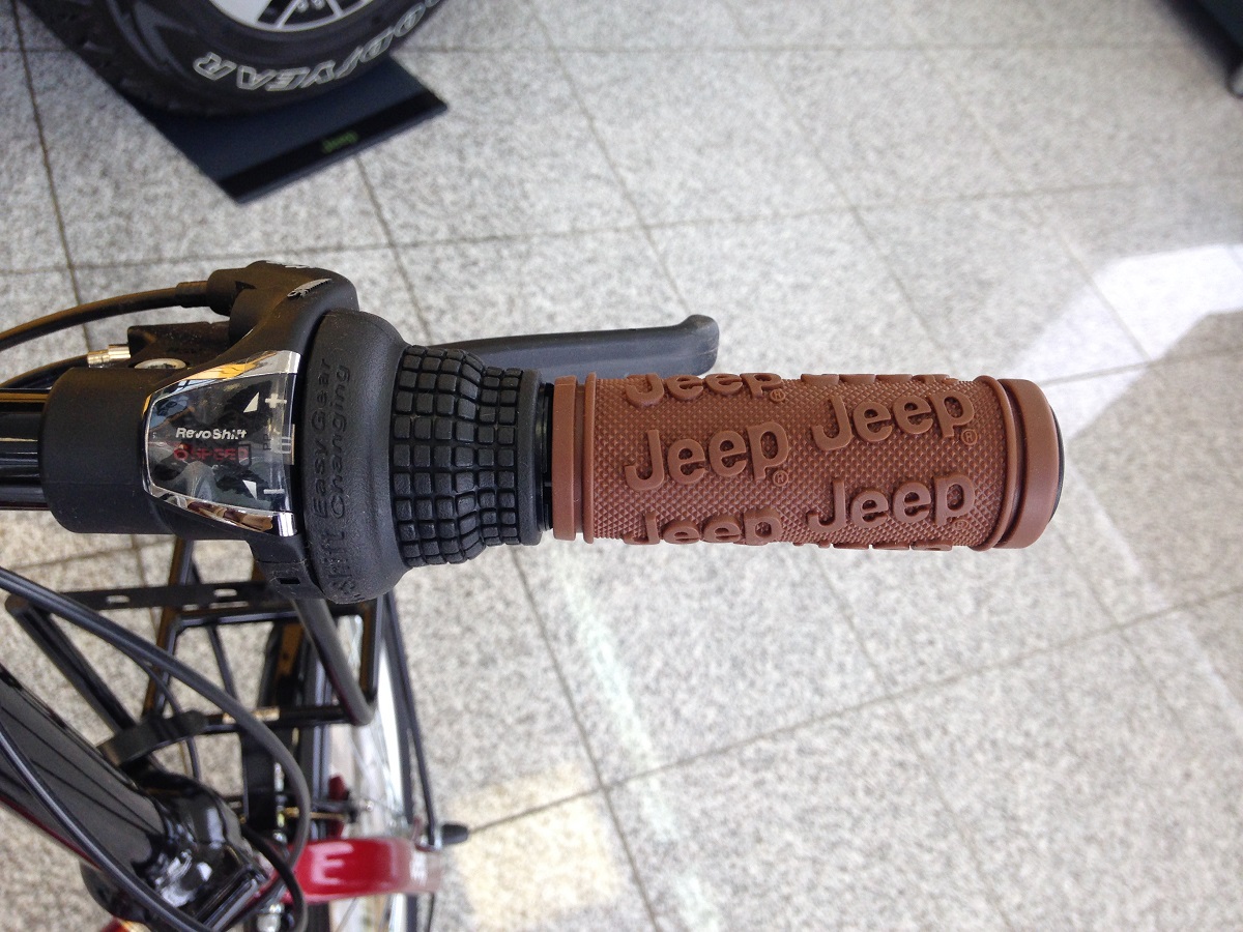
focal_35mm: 33
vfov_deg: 42.9
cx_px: 622
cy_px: 466
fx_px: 1185
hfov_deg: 55.4
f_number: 2.4
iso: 80
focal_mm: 4.12
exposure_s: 1/120
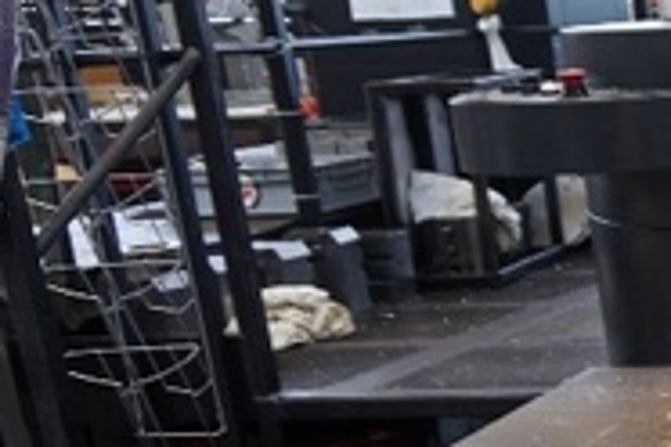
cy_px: 541
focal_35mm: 93
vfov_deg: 14.2
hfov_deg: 17.1
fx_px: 1733
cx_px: 1273
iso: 500
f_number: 4
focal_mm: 16
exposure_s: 1/160
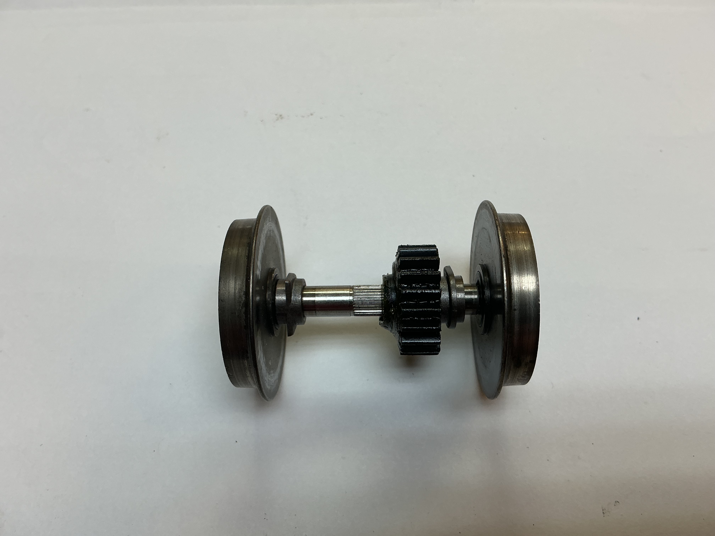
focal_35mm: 29
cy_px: 268
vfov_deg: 48.2
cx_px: 358
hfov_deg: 61.7
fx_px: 599
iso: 25
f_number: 1.8
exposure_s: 1/120
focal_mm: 3
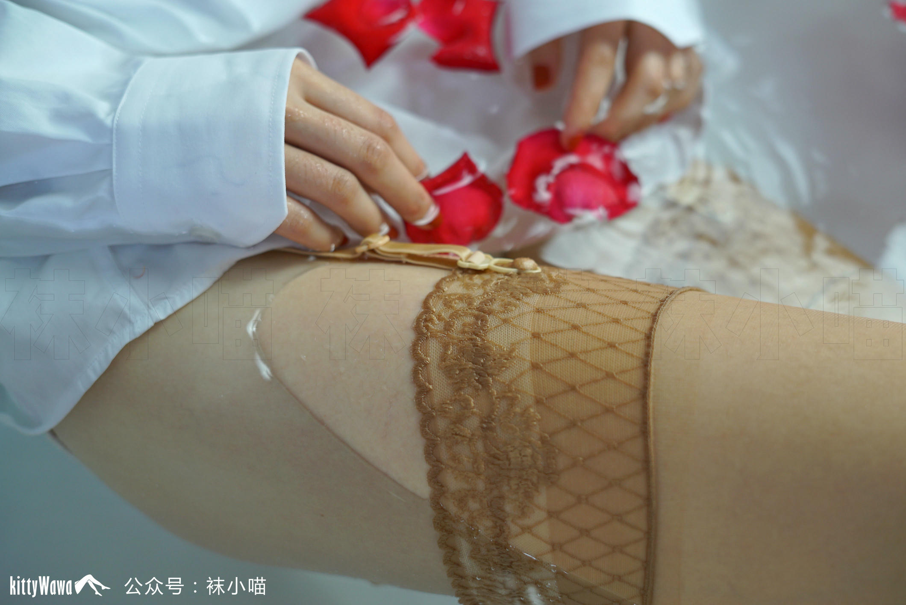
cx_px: 453
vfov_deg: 27.0
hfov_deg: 39.6
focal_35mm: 50
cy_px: 302
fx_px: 1259
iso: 200
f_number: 2.8
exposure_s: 1/60
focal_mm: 50
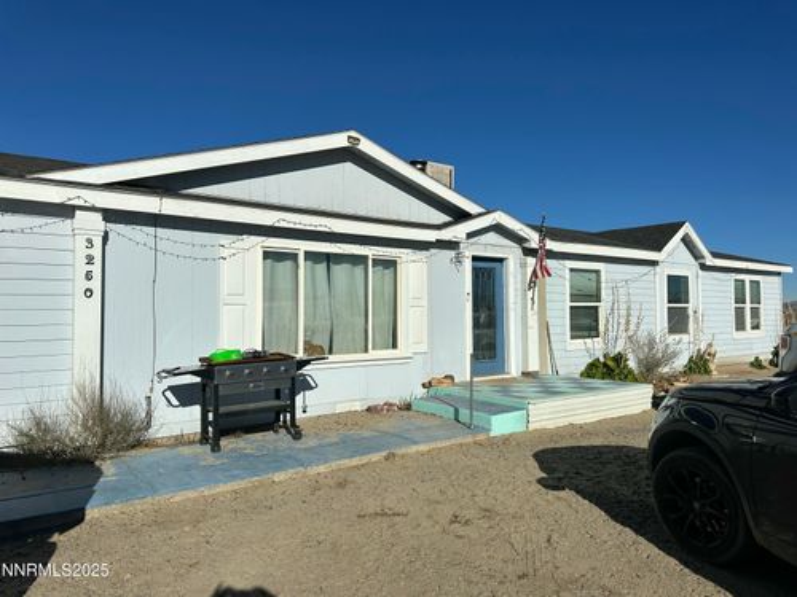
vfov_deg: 56.8
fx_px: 553
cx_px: 398
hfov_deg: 71.6
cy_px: 298
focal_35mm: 24
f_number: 1.78
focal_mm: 6.86
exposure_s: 1/18519
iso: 100
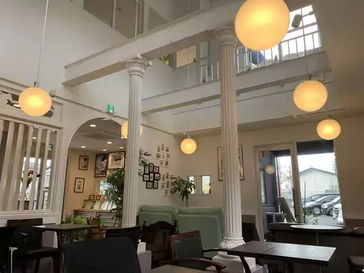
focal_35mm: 26
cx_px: 182
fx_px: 273
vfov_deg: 53.1
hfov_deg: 67.3
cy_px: 136
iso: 64
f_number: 1.8
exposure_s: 1/121
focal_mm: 4.25
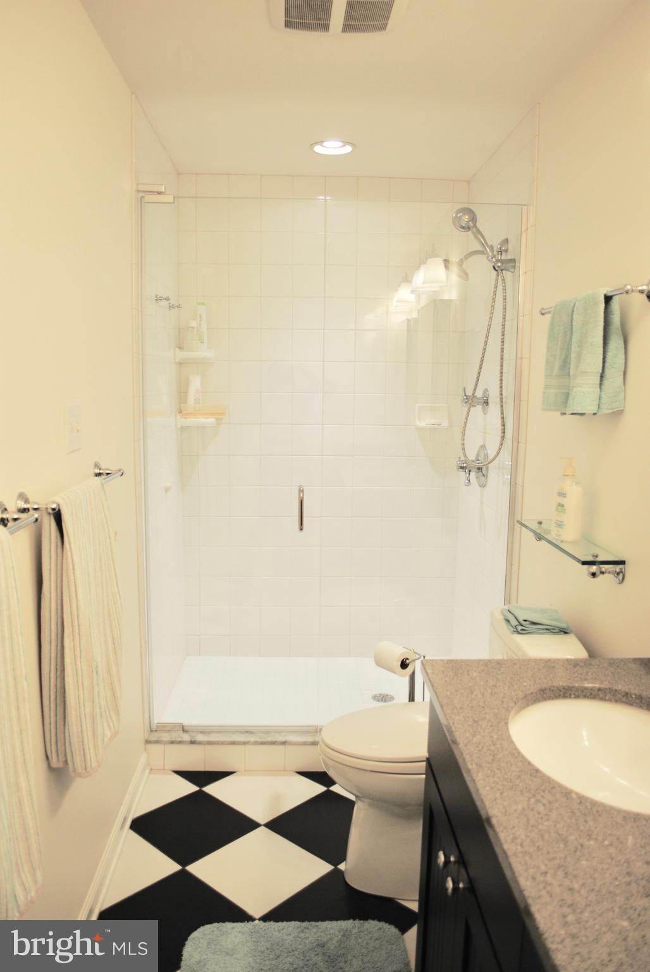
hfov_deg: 48.0
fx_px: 729
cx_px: 325
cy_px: 486
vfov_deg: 67.3
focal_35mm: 27
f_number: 3.5
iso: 200
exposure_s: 1/40
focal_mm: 18
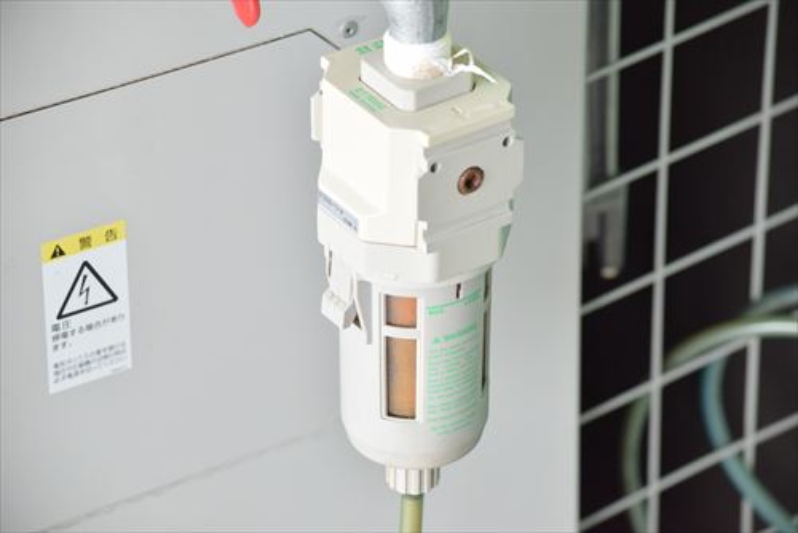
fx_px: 3260
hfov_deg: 14.0
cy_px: 266
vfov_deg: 9.3
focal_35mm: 147
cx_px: 399
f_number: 6.3
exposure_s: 1/200
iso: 1250
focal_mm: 98
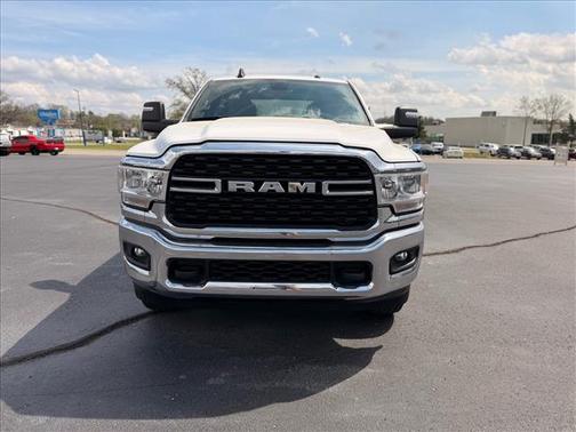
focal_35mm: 24
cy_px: 216
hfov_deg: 71.6
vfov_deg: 56.8
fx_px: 399
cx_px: 288
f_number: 1.78
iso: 80
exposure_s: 1/5714
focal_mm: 6.76
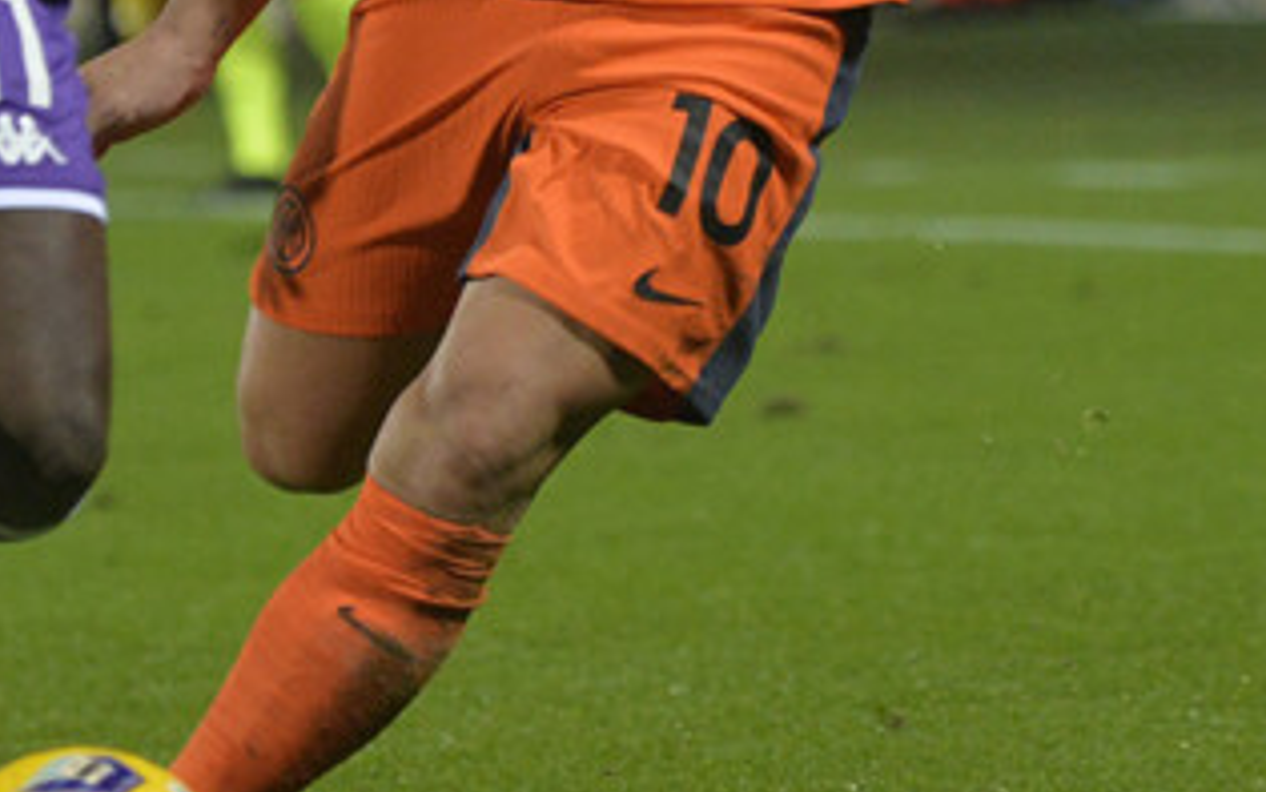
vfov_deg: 2.0
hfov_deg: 3.1
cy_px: -92
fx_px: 23121
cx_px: 121
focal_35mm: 670
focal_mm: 230
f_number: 5.3
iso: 2500
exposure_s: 1/800
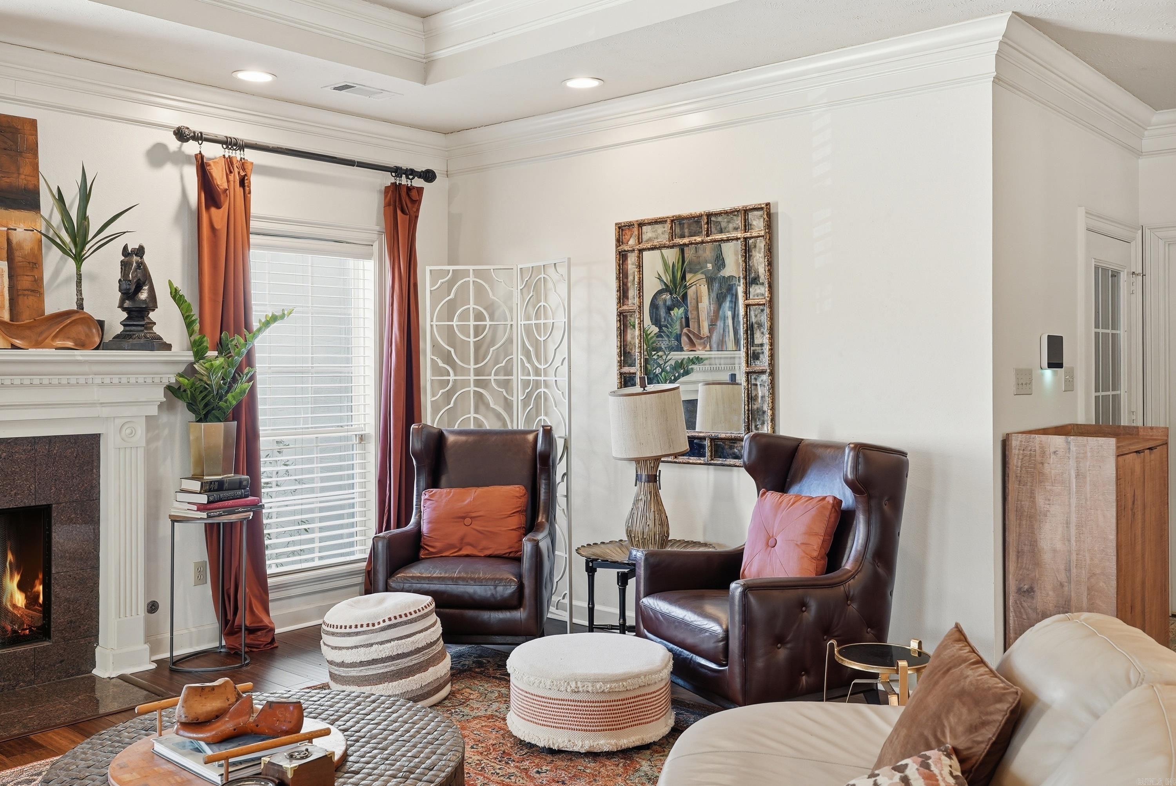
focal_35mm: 31
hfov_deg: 60.3
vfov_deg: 42.4
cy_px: 393
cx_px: 588
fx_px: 1013
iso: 250
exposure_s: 1/25
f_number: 9
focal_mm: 31
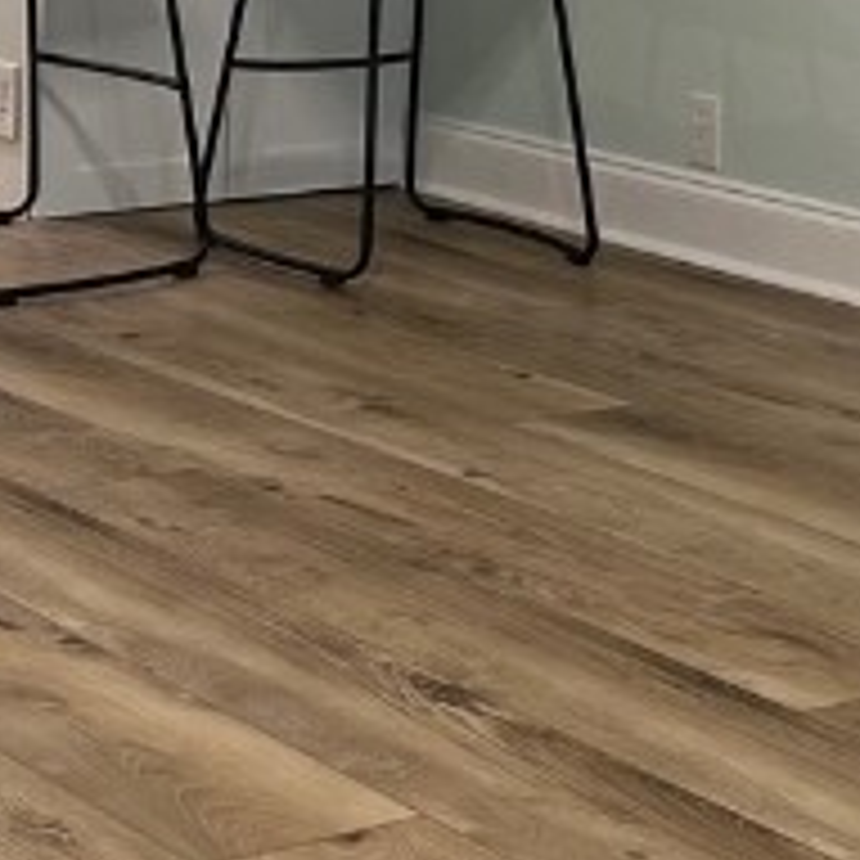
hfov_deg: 15.3
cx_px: 284
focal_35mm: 114
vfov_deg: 14.5
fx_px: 3204
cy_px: -329
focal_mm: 6.86
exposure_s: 1/60
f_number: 1.78
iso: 125
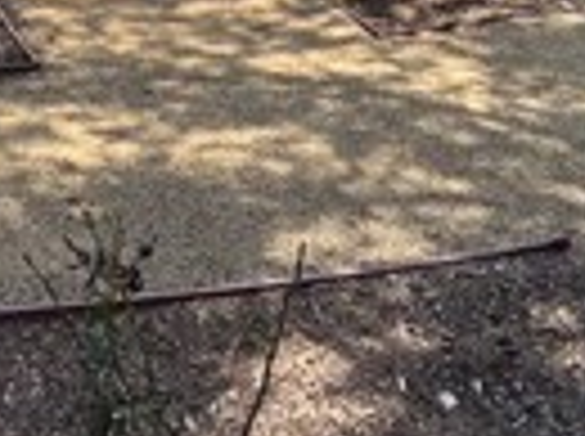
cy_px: -342
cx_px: 144
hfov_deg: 27.8
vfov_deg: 17.4
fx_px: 1164
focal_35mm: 69
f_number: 2.2
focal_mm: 2.22
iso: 40
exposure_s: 1/993
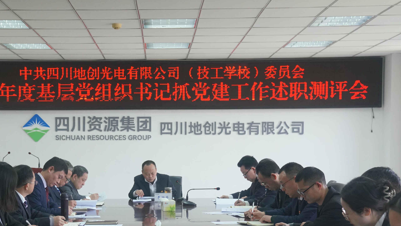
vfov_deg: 15.4
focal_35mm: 78
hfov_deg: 27.1
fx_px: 829
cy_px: 180
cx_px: 153
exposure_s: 1/160
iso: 1600
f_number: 4
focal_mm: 48
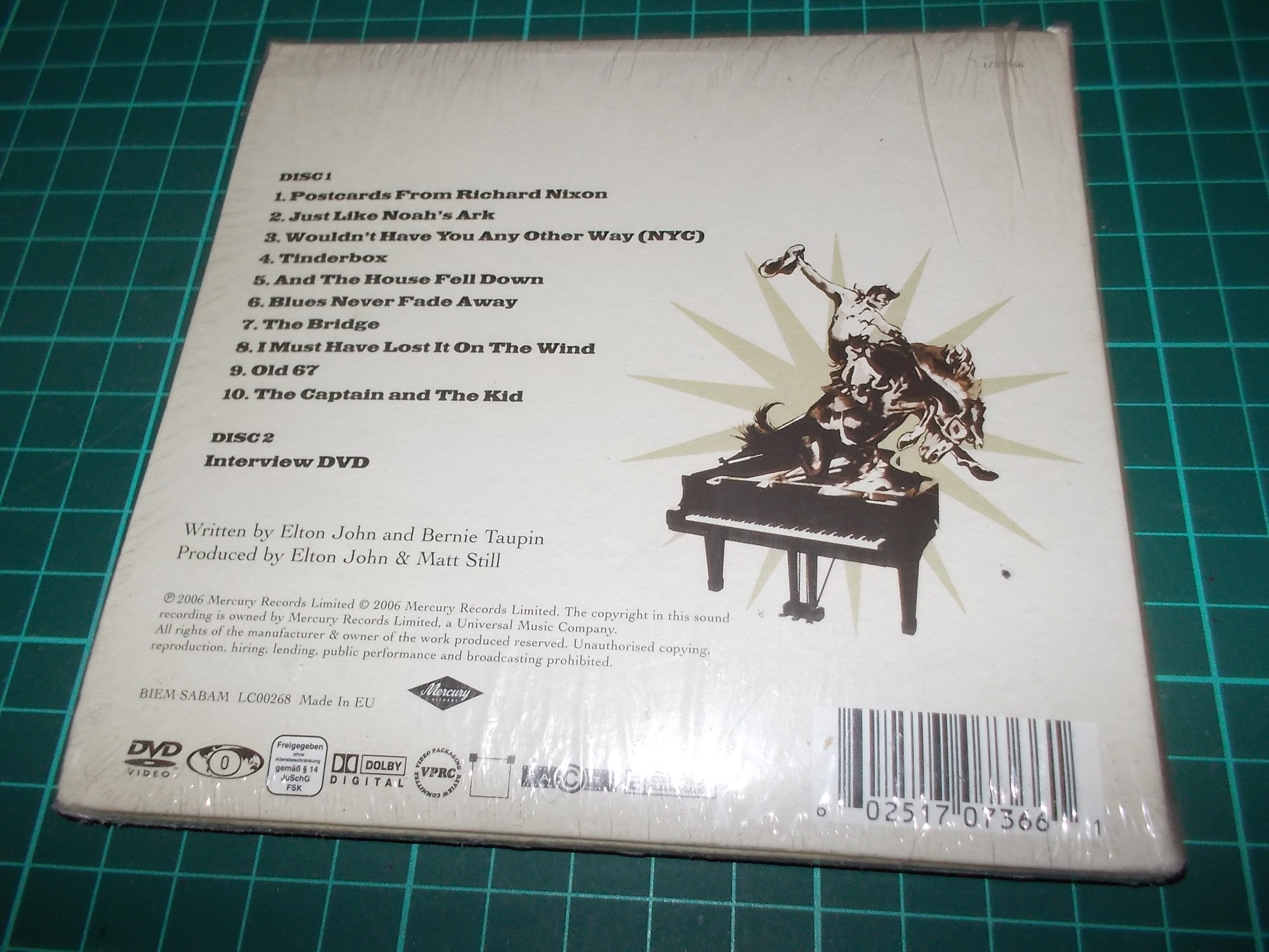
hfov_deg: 61.7
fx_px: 1063
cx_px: 634
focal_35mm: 29
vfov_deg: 48.2
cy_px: 476
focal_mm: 4.1
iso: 200
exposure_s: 1/30
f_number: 3.3
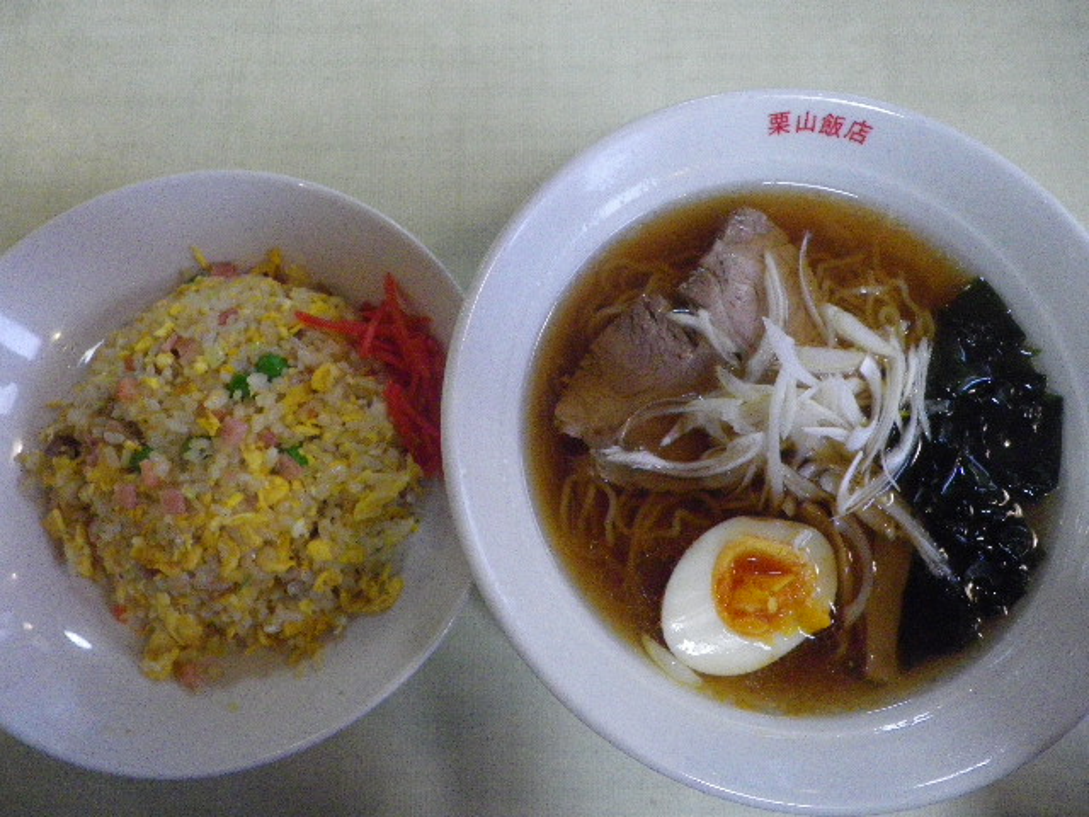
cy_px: 408
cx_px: 544
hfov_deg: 63.4
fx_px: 881
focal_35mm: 28
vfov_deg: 49.7
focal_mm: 4.9
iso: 800
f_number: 2.6
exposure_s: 1/60
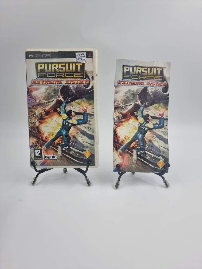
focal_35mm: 24
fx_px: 187
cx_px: 101
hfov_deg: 56.8
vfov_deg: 71.6
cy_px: 134
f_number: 1.8
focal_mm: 6.7
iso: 50
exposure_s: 1/120
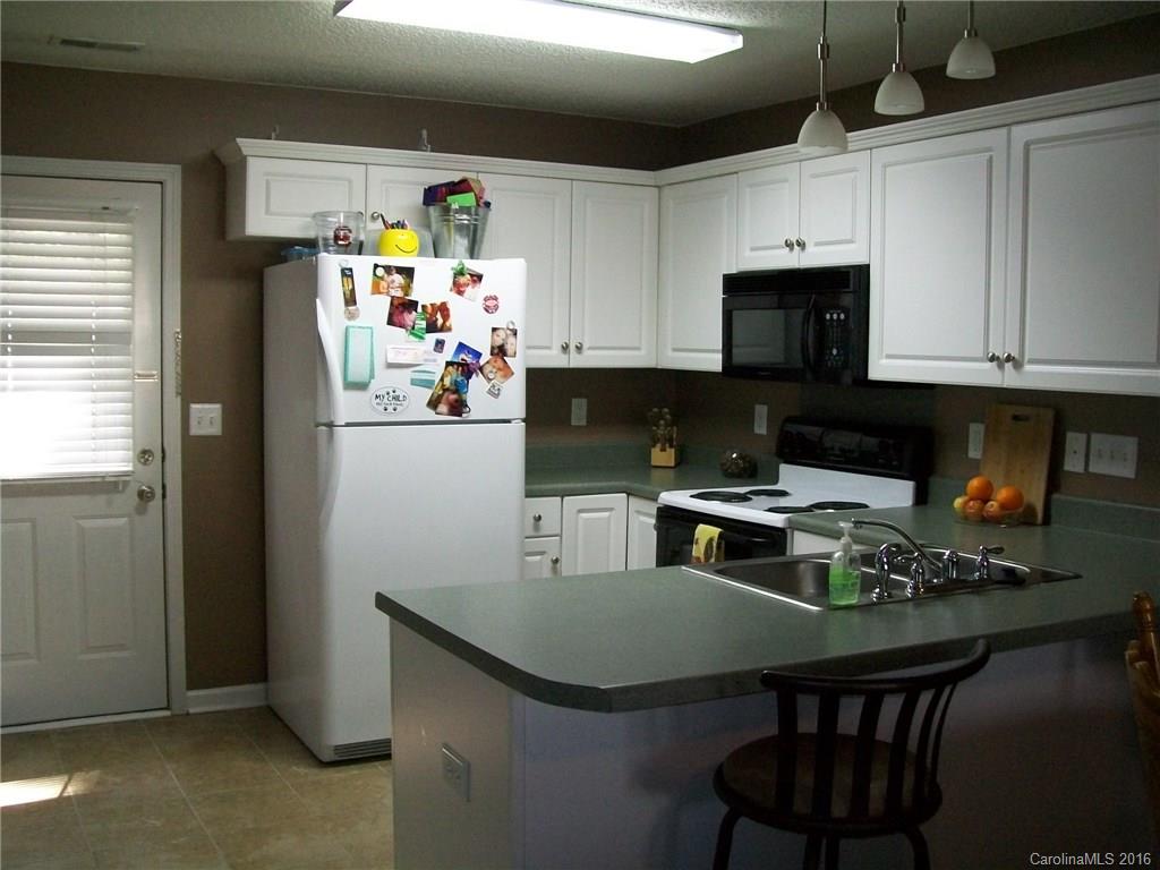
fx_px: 1206
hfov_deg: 51.4
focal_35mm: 36
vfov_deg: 39.7
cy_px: 435
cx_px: 580
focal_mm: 6
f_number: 2.7
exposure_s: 1/60
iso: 160
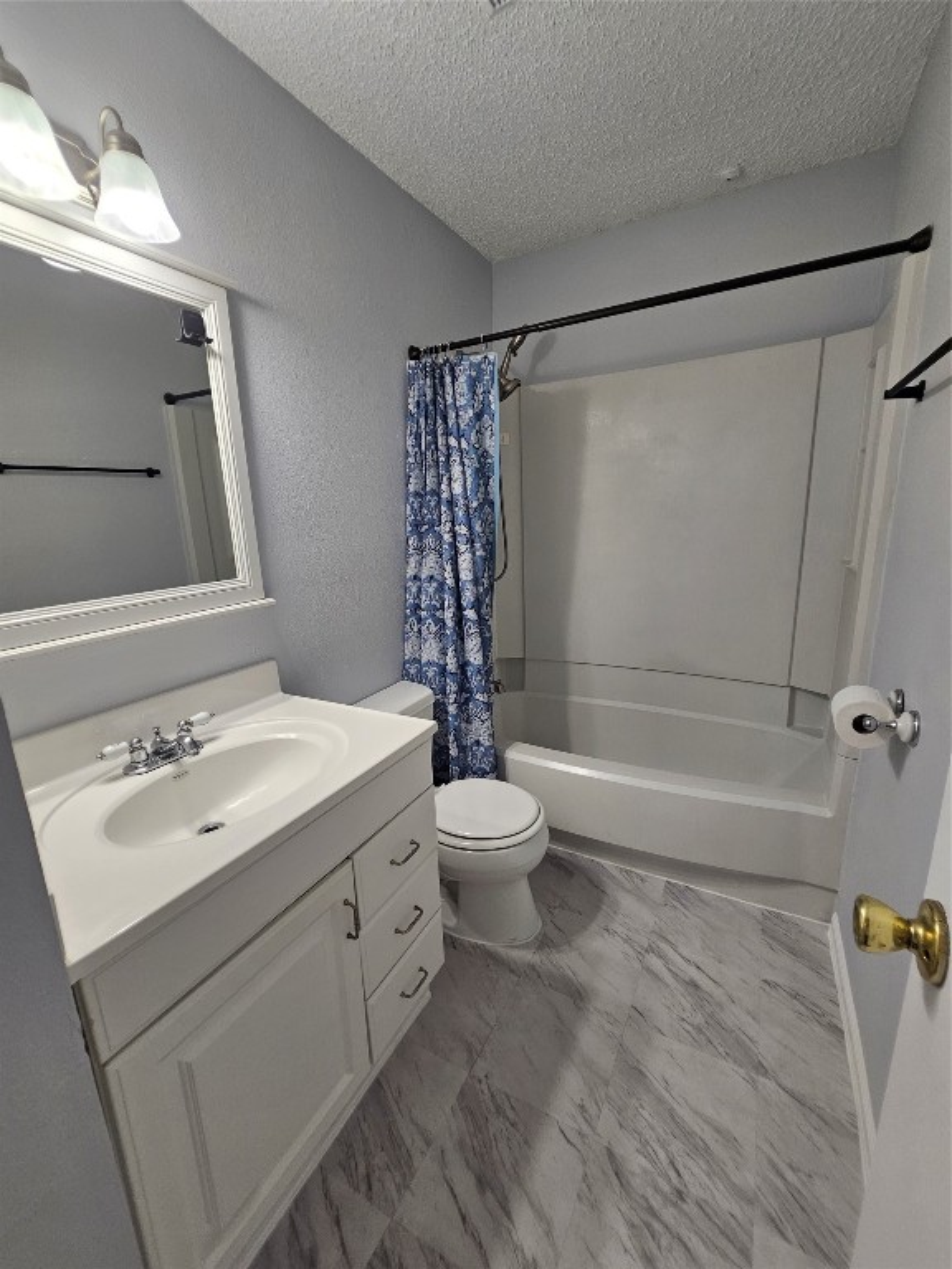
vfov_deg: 106.2
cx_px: 476
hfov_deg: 89.9
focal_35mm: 13
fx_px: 477
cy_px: 634
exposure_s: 1/60
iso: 80
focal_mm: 2.2
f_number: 2.2
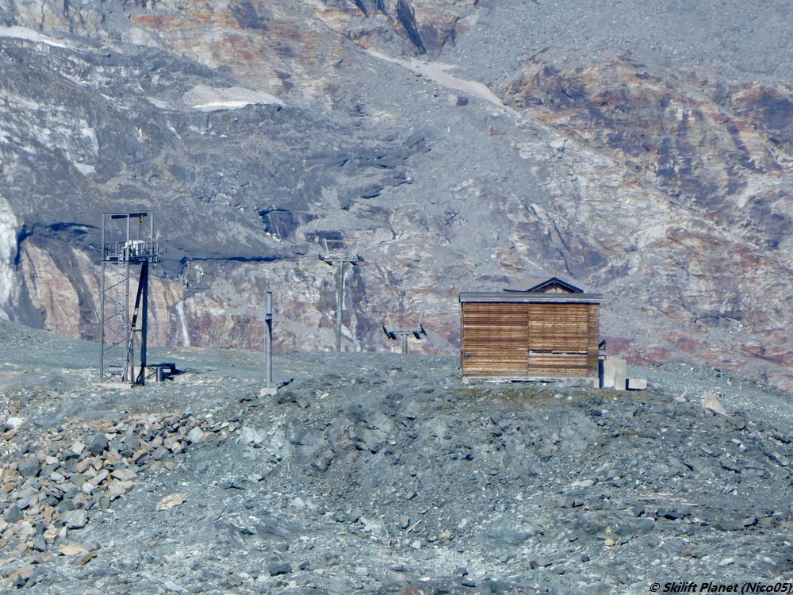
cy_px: 298
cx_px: 396
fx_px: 18327
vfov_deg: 1.9
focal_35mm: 800
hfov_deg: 2.5
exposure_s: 1/320
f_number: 6.4
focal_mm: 129
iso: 80
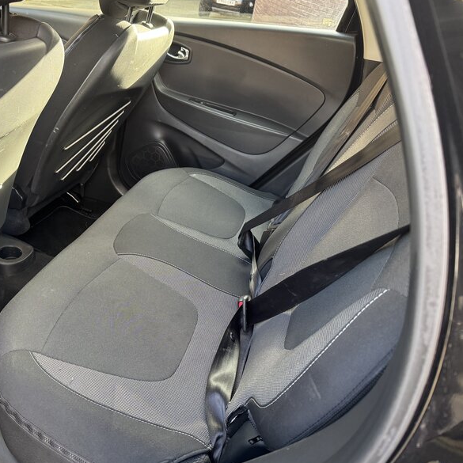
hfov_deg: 54.5
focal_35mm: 29
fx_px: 439
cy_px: 230
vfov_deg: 55.6
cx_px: 155
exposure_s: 1/100
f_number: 1.78
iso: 200
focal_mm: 6.76
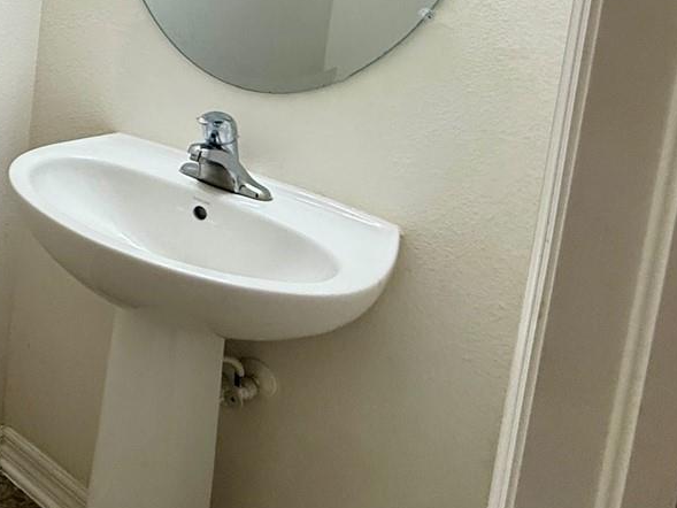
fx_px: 743
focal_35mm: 38
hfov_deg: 37.6
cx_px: -126
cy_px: -36
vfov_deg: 33.4
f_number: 2.2
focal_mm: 2.22
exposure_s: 1/120
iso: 200
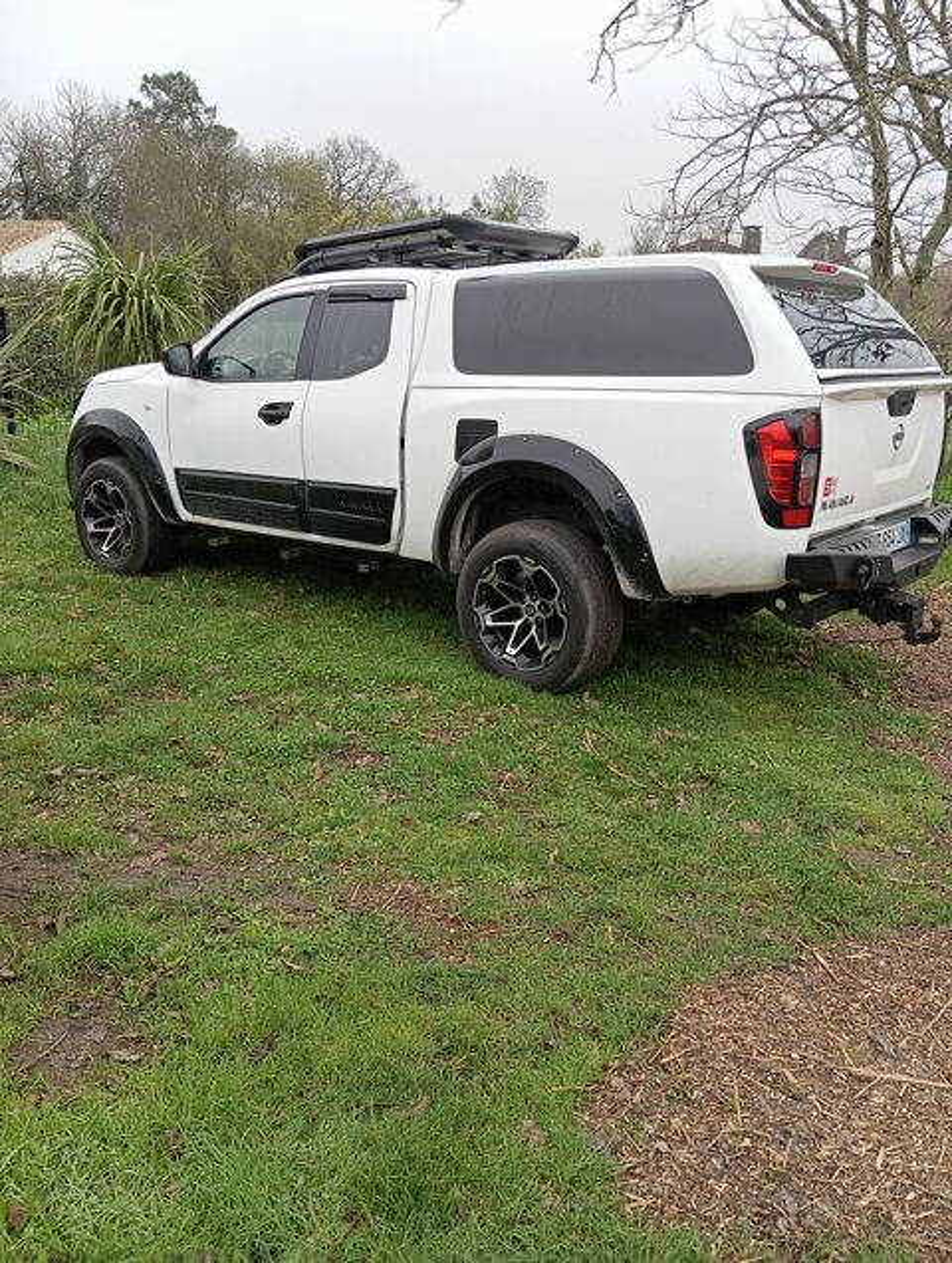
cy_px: 632
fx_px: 1024
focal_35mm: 28
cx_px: 476
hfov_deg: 49.9
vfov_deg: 63.4
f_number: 1.8
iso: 54
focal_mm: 4.22
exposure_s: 1/110
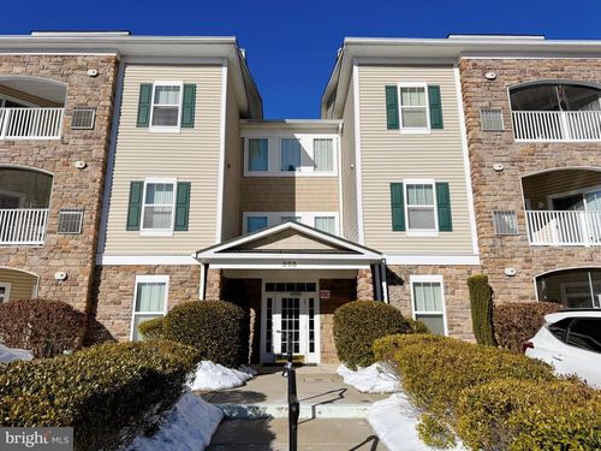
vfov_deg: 56.8
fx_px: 417
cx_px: 300
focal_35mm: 24
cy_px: 226
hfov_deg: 71.6
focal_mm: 6.76
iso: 80
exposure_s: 1/12346
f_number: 1.78
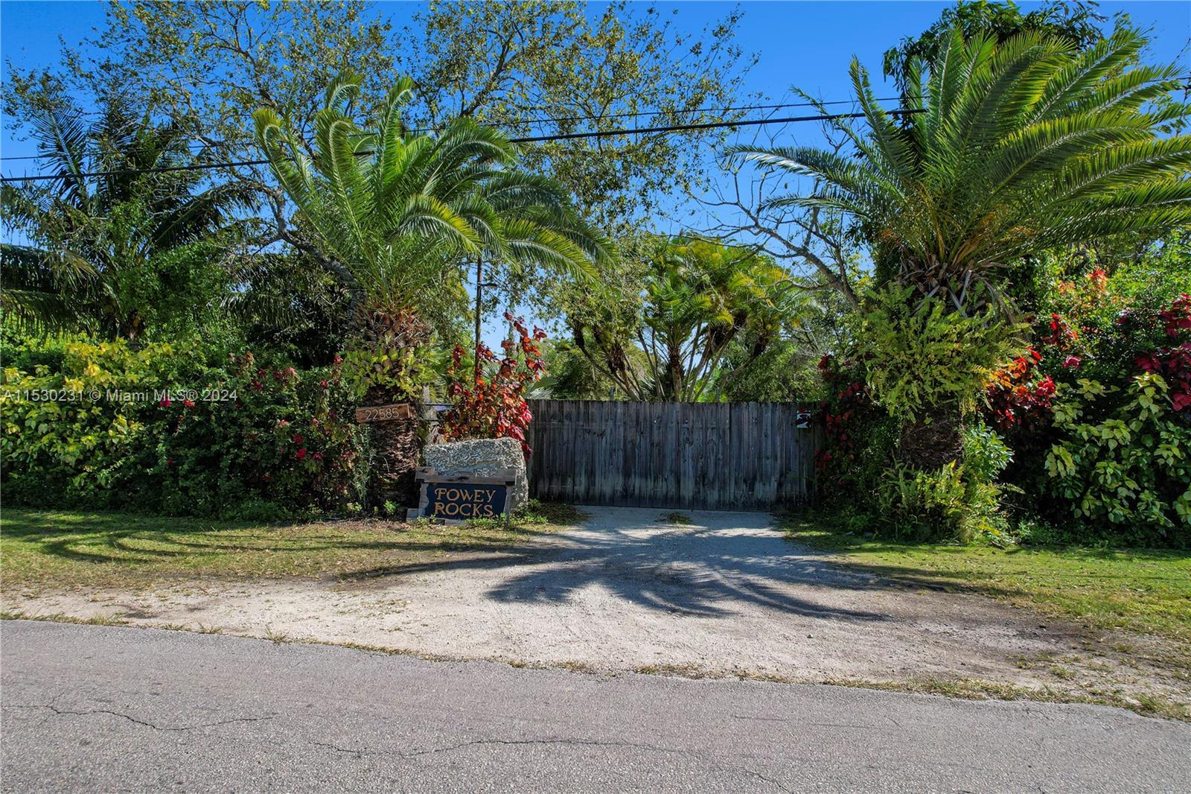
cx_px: 596
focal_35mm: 22
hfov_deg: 78.6
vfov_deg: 57.2
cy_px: 397
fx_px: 728
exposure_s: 1/2500
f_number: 2.8
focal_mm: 8.38
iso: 100
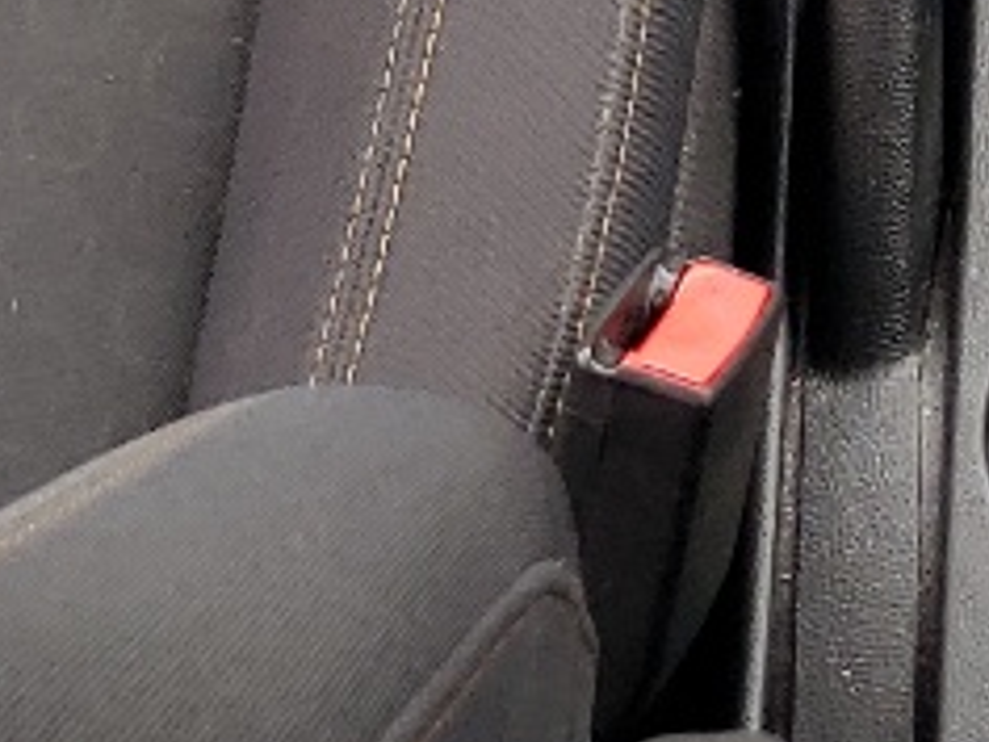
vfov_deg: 7.6
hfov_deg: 11.1
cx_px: 947
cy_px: -1308
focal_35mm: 176
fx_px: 5028
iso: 50
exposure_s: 1/108
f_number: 1.5
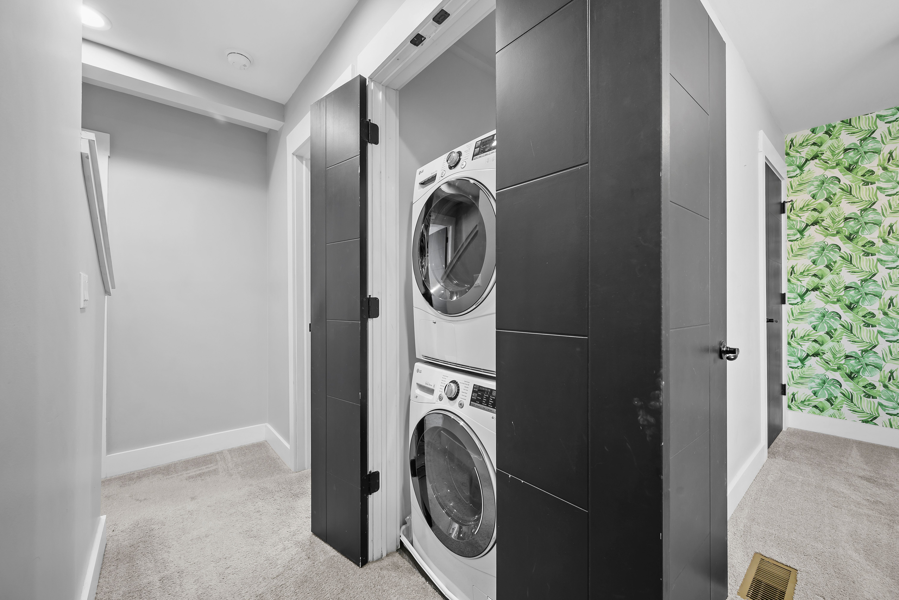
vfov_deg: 81.2
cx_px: 450
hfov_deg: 104.3
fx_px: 350
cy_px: 300
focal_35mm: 14
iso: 400
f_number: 8
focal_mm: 14
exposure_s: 1
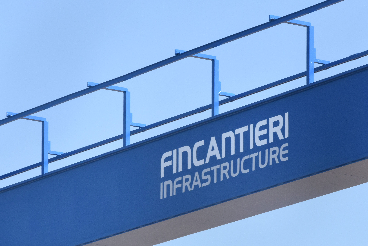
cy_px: 170
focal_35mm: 345
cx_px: 225
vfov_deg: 4.0
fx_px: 3528
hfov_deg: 6.0
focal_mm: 200
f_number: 20
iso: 1600
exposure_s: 1/320
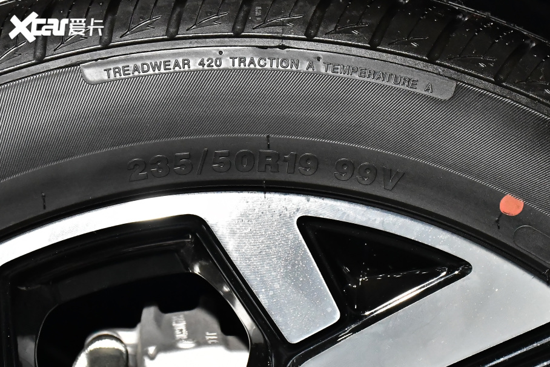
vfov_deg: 18.2
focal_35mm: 75
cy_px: 184
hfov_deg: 27.0
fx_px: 1146
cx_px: 275
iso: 6400
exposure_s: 1/125
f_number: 9
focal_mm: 50
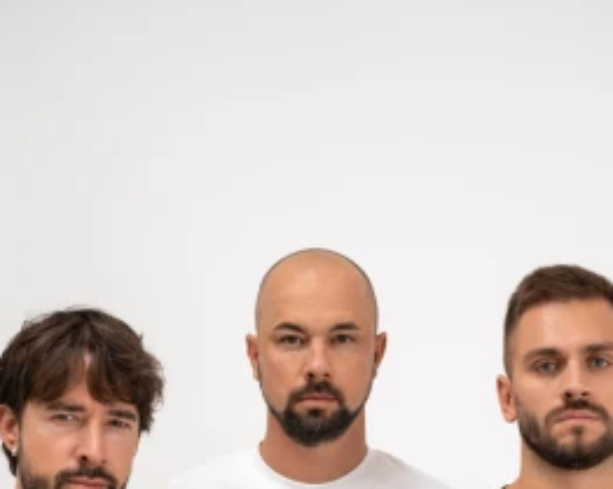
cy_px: 636
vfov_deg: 10.5
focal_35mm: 143
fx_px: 2591
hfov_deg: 13.5
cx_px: 314
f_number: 3.2
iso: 50
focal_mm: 70
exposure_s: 1/125
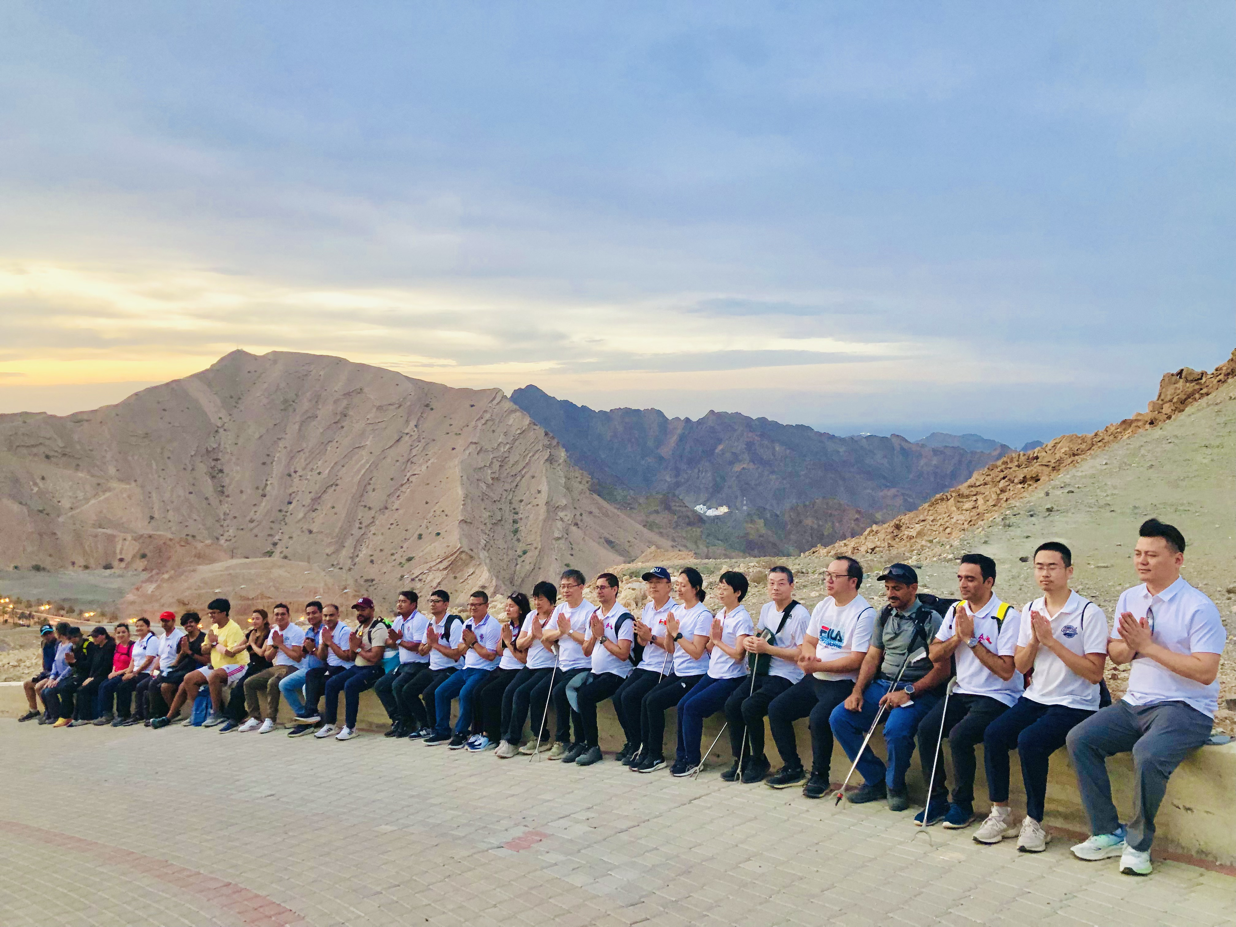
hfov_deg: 63.4
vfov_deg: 49.7
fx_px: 1000
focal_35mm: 28
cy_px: 464
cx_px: 618
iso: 320
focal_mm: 4
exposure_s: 1/40
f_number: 1.8
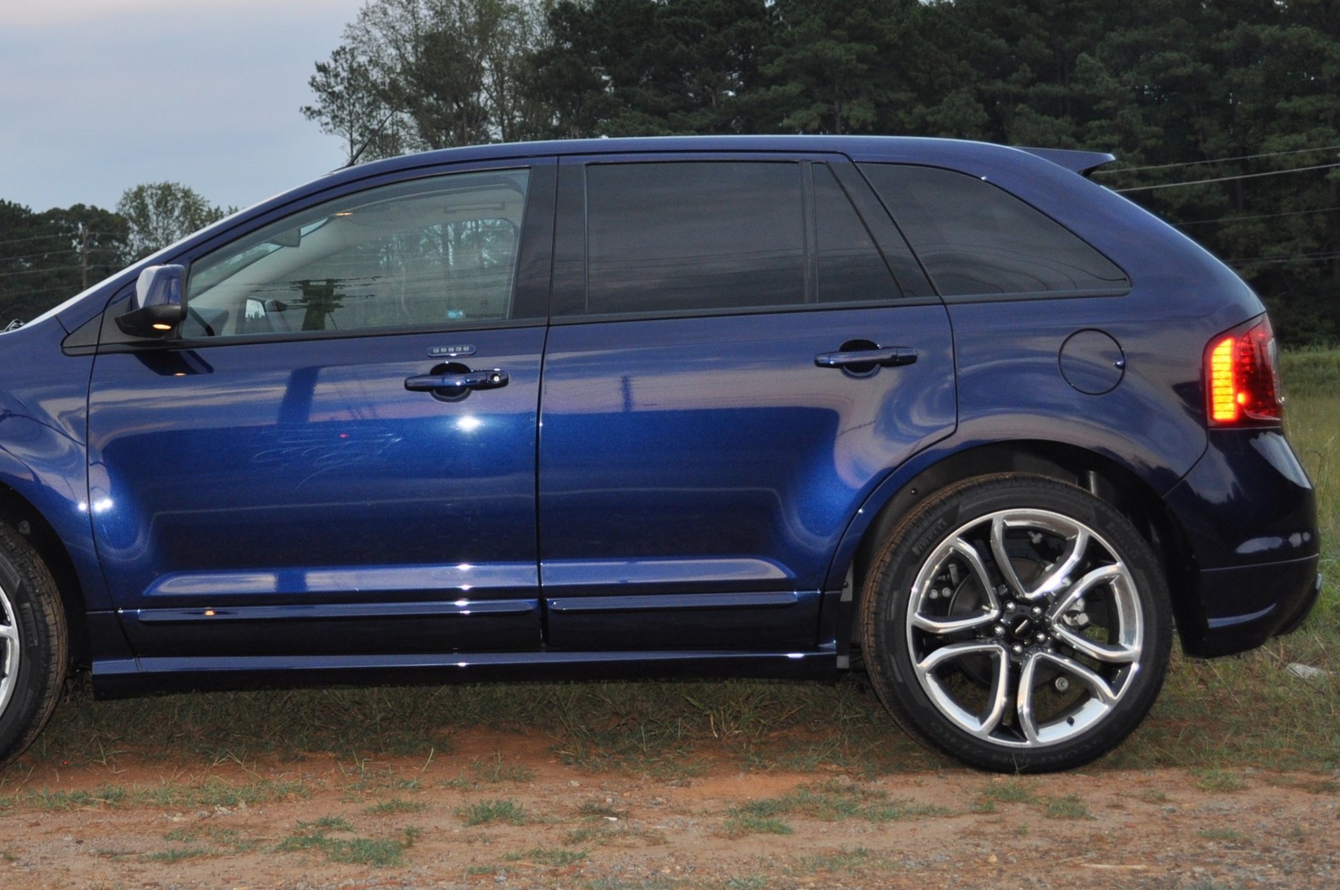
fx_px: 2379
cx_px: 481
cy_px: 320
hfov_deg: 31.3
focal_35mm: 64
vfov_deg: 21.1
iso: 500
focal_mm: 28
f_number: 4.5
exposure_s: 1/125
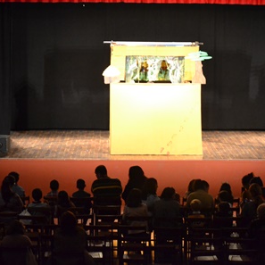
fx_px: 1005
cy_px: 132
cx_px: 166
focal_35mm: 116
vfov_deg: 15.0
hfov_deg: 15.0
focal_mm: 60
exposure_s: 1/40
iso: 3200
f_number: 4.2
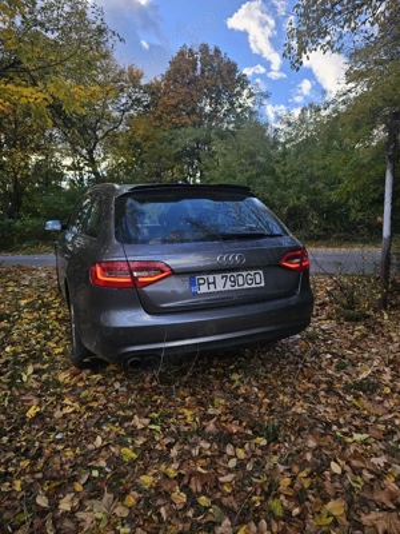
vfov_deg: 73.9
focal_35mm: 23
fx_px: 354
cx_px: 200
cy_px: 267
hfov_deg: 58.9
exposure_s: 1/175
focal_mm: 6.3
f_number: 1.7
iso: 10
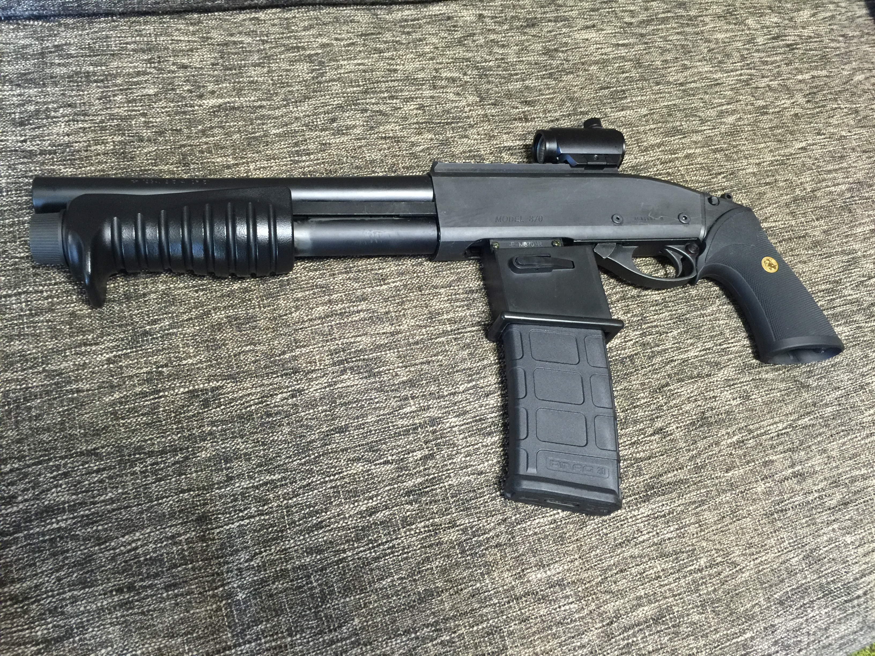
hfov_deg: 61.7
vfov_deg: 48.2
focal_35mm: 29
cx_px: 438
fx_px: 733
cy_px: 328
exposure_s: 1/10
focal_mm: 4.15
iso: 100
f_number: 2.2
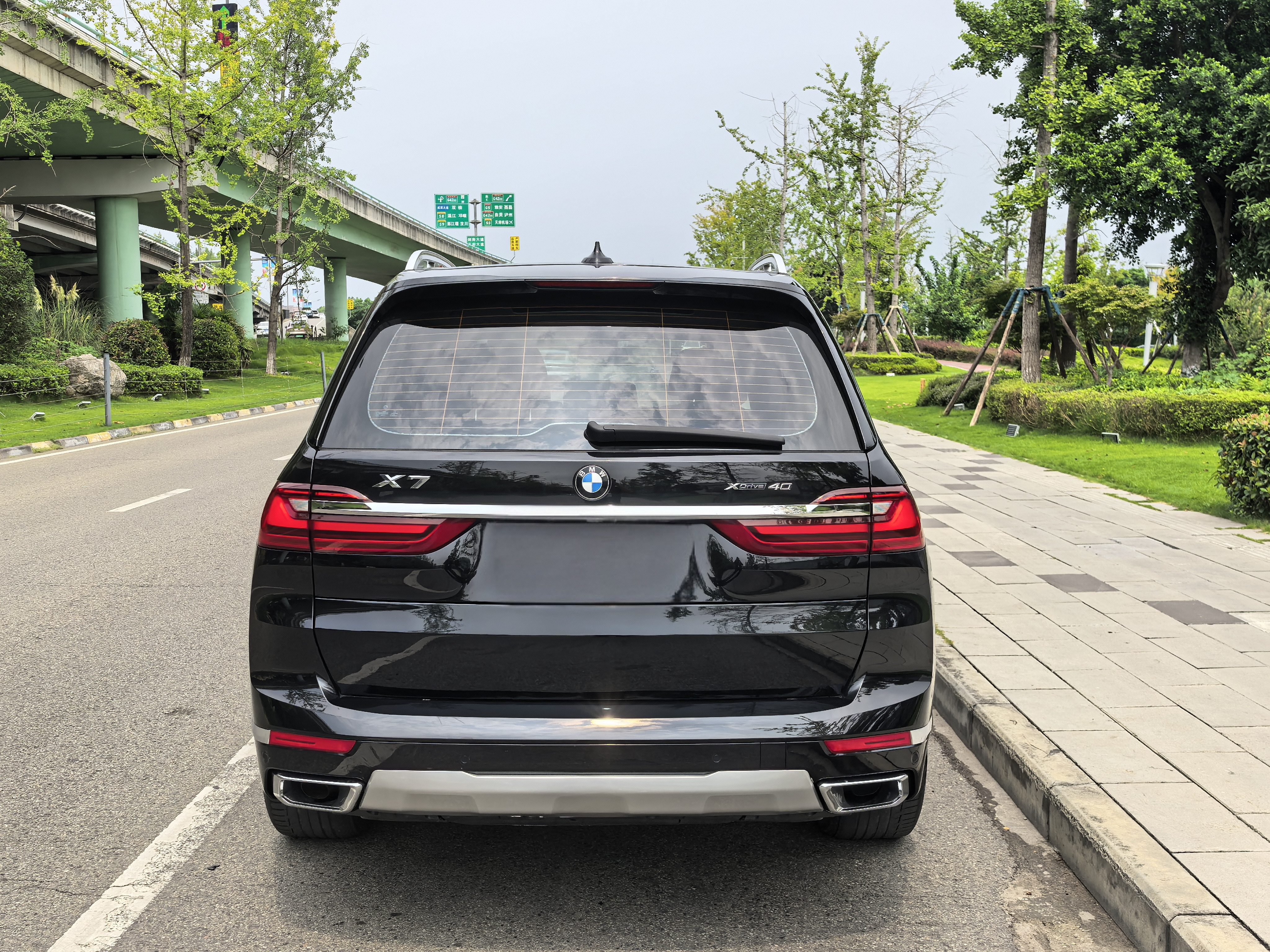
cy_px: 476
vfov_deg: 38.7
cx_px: 635
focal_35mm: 37
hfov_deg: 50.1
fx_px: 1357
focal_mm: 6.98
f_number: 2
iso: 50
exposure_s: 1/3333
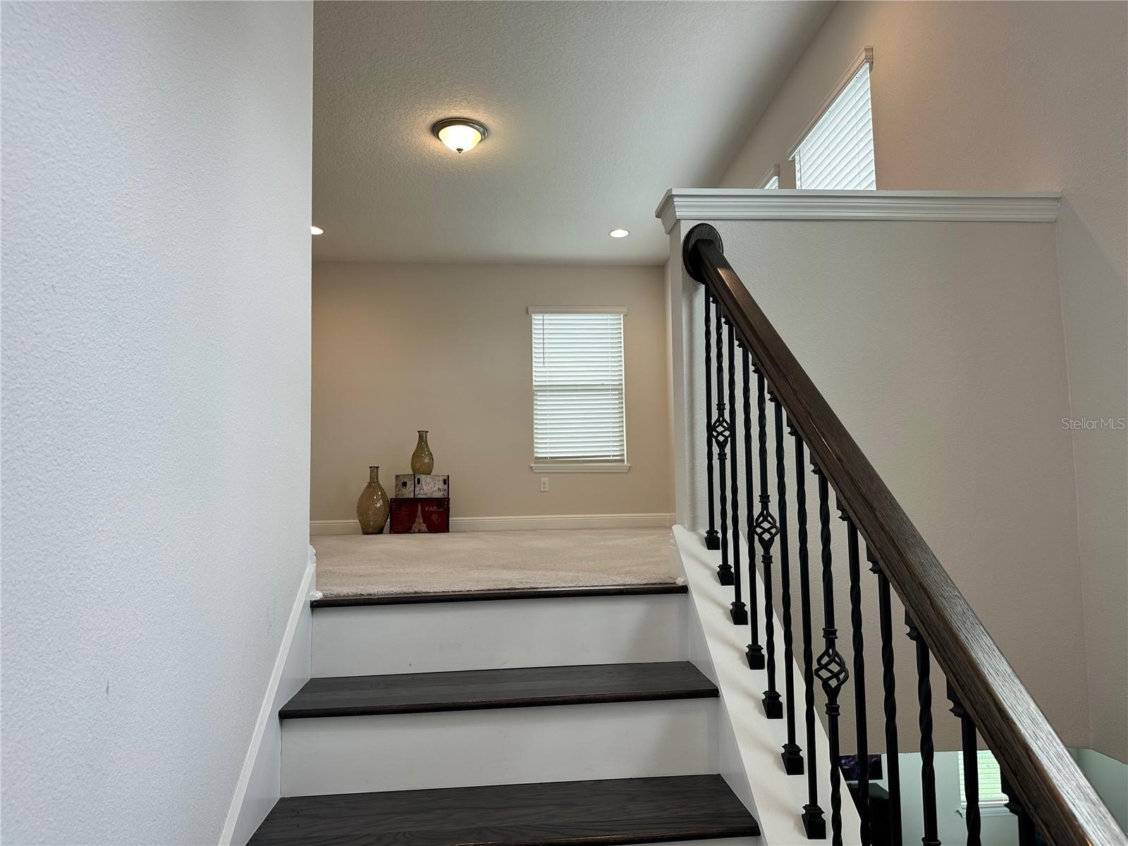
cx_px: 564
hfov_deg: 71.6
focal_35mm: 24
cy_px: 423
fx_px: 782
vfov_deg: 56.8
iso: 64
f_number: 1.78
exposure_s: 1/120
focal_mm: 6.86
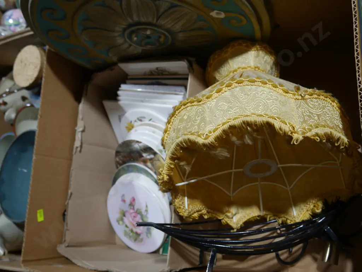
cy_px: 136
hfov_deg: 53.9
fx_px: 356
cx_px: 181
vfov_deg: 41.8
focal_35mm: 34
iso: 200
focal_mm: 17
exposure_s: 1/60
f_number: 4
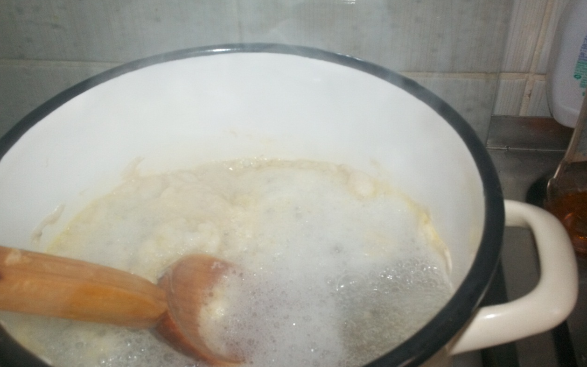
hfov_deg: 48.2
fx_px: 656
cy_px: 168
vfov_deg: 31.2
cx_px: 293
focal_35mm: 41
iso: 80
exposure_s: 1/30
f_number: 4.5
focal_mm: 6.3
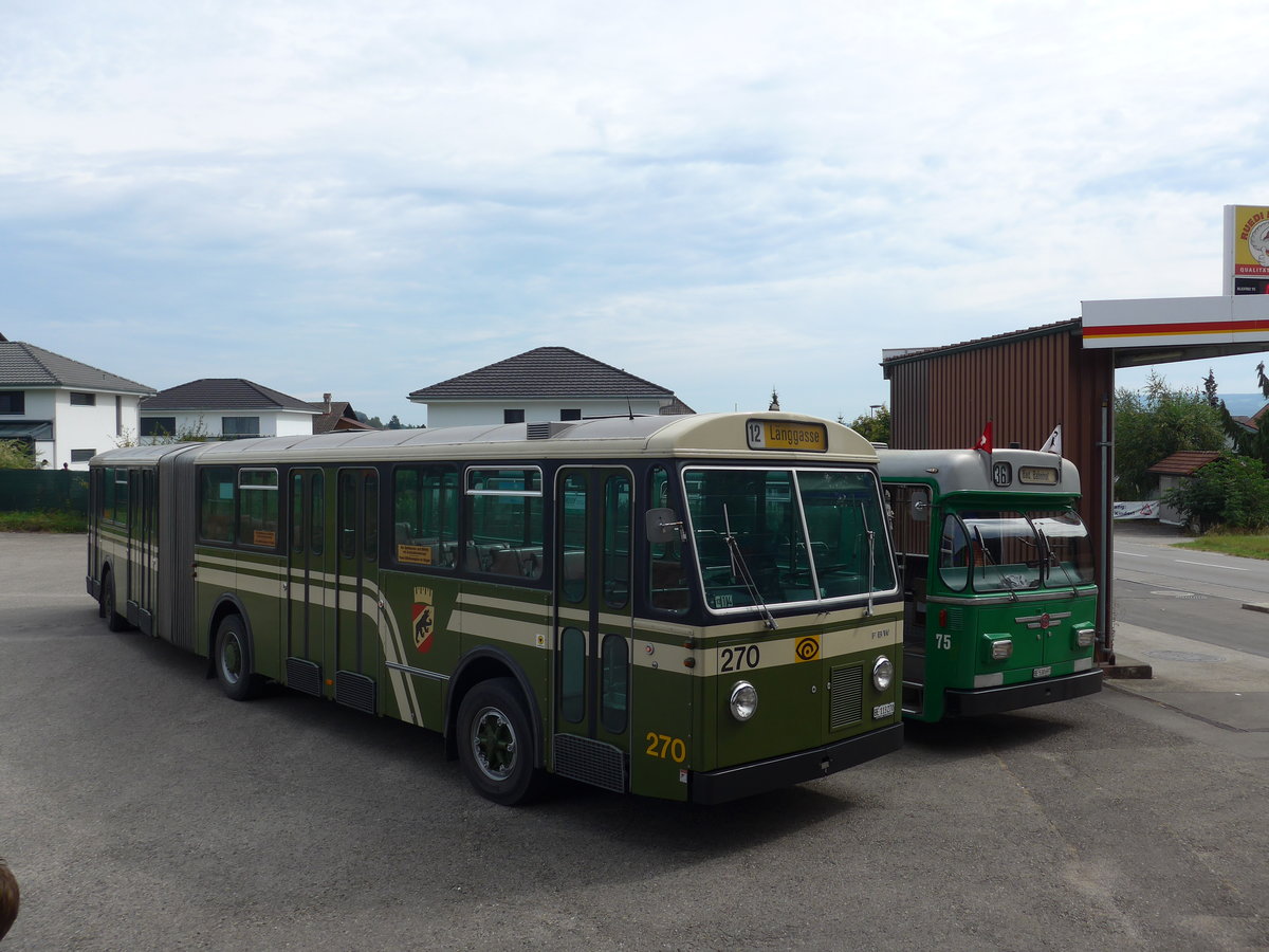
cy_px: 476
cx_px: 634
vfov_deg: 48.2
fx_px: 1063
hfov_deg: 61.7
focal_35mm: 29
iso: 80
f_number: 2.8
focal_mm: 6
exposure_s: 1/1600
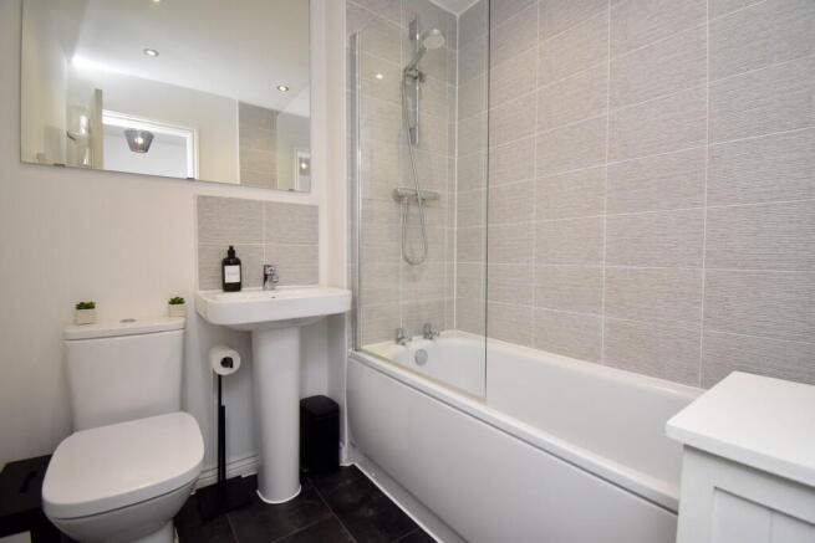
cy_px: 272
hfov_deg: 100.4
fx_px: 340
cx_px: 408
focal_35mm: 15
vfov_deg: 77.4
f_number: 4.5
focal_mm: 10
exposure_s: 1/160
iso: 800
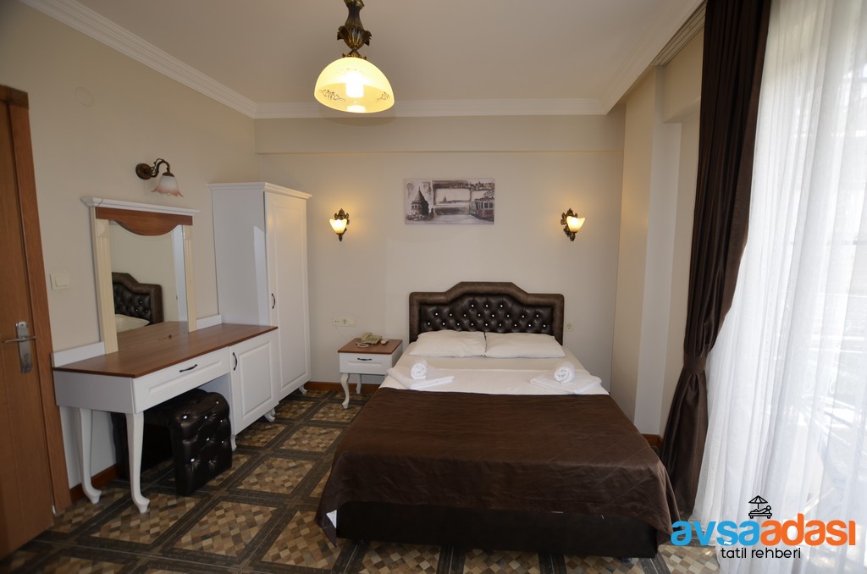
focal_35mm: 15
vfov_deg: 77.1
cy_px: 287
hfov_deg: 100.5
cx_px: 434
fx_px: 360
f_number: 3.5
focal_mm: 10
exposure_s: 1/125
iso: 200
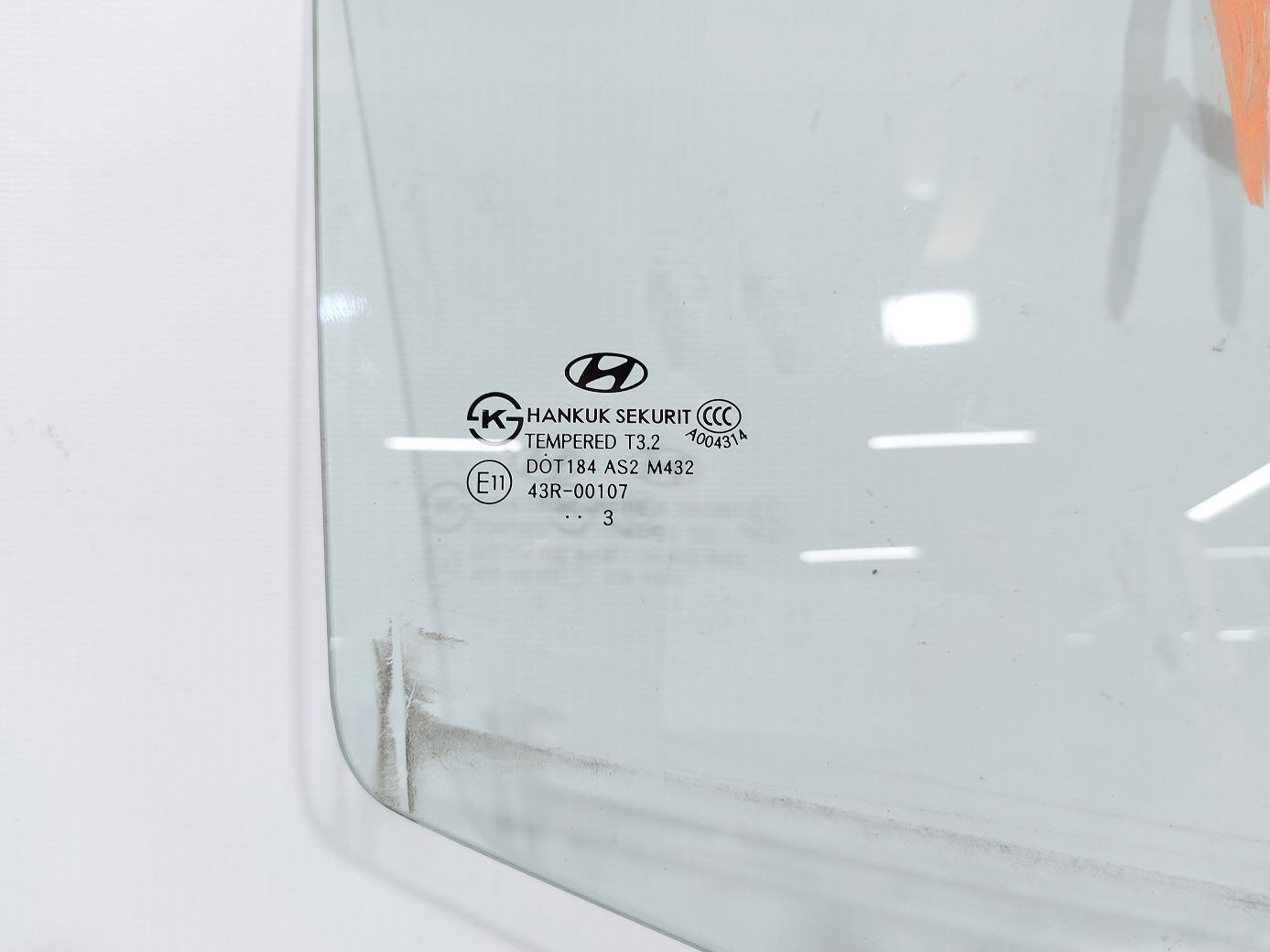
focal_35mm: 24
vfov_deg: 56.8
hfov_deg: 71.6
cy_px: 476
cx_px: 635
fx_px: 880
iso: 64
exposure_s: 1/50
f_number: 1.8
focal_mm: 5.23
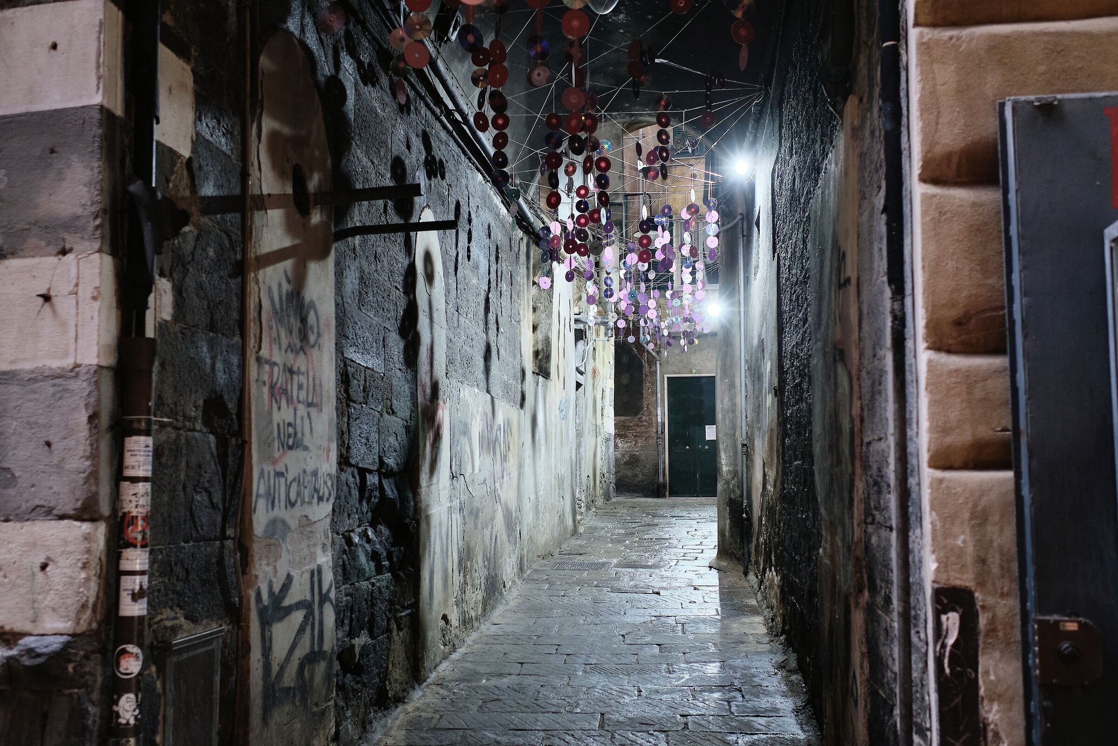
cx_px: 559
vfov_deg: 37.9
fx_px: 1087
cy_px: 373
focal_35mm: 35
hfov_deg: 54.4
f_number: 2.8
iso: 2500
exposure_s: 1/15
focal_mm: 23
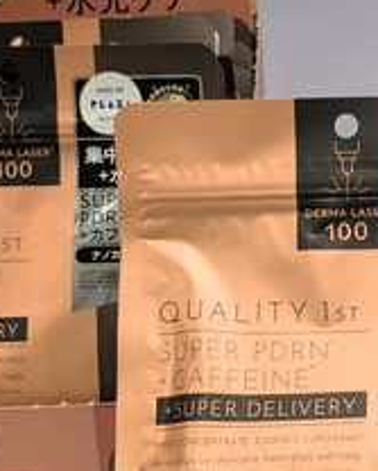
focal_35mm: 81
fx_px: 1130
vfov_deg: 23.4
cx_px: 364
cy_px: 317
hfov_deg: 18.6
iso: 59
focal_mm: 4.38
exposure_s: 1/300
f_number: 1.73
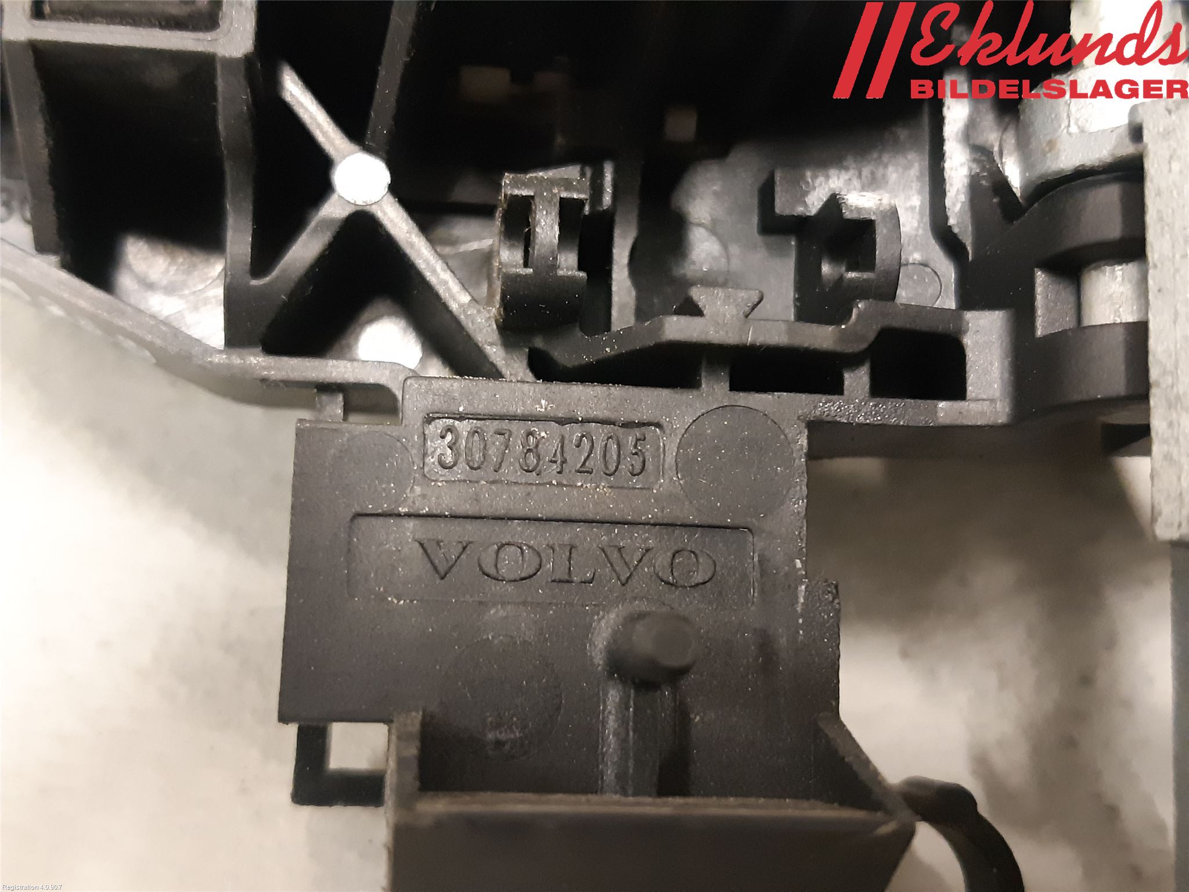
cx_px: 594
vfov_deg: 53.1
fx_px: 893
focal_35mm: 26
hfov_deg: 67.3
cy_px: 446
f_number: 1.7
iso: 500
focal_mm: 3.93
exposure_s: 1/25
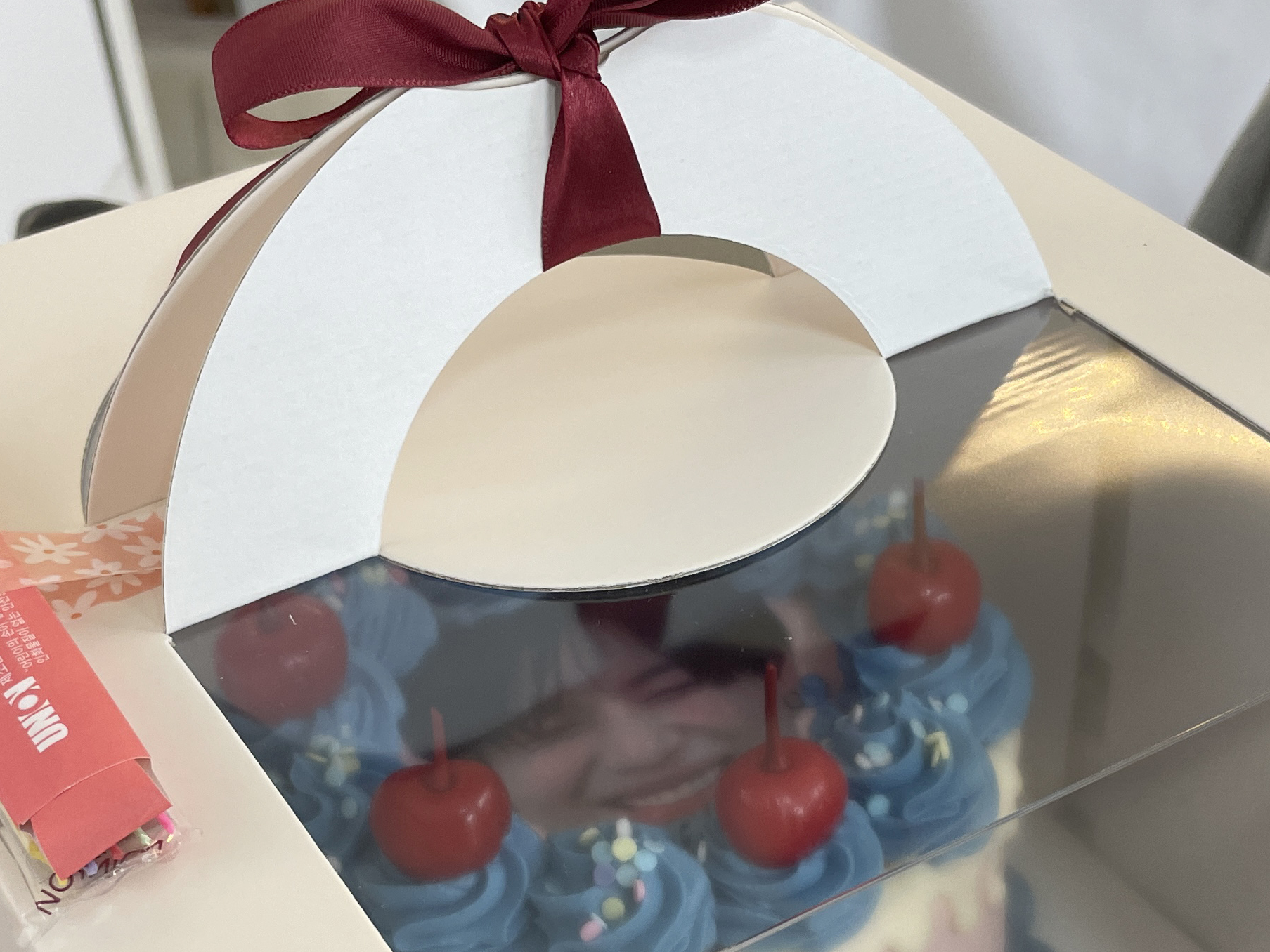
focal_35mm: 58
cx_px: 659
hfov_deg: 33.2
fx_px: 2128
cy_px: 808
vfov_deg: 24.7
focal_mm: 4.2
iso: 80
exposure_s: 1/60
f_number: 1.6
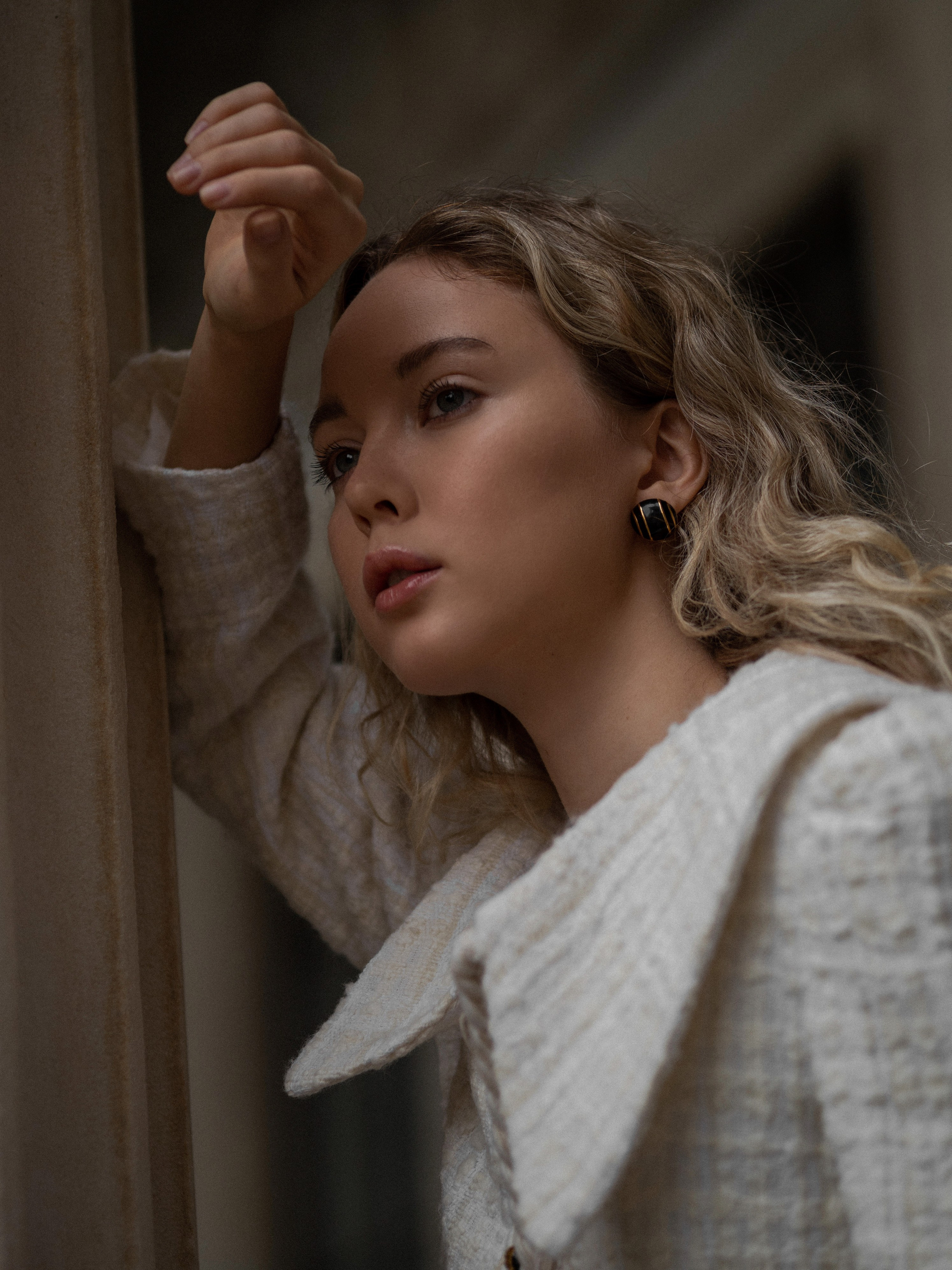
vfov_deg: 17.6
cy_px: 635
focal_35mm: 112
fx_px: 4107
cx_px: 476
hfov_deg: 13.2
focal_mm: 56
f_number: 1.4
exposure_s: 1/640
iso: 64
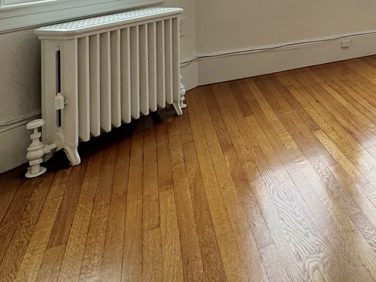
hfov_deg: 33.6
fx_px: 434
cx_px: 492
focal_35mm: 40
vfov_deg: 30.3
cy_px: -61
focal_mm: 2.22
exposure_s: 1/118
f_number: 2.2
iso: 40
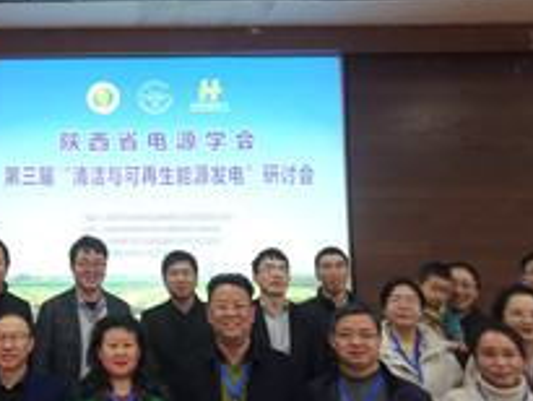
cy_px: 186
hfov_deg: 45.6
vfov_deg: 36.8
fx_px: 601
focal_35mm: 39
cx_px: 112
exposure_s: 1/33.3
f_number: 2.2
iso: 640
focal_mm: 2.35
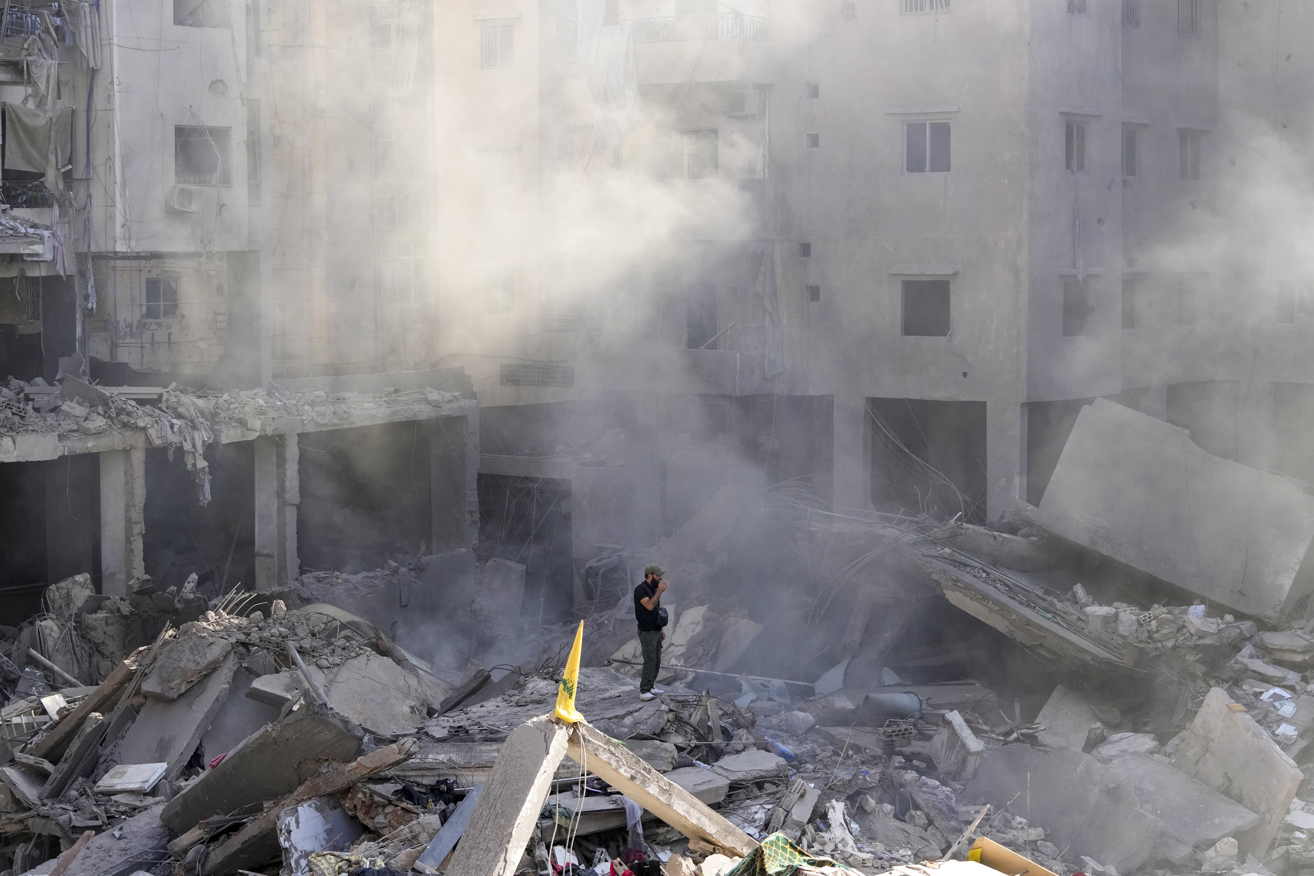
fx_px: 2555
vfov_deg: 19.5
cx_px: 657
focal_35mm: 70
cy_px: 438
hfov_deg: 28.8
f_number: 5
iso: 1600
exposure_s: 1/2500
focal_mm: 70
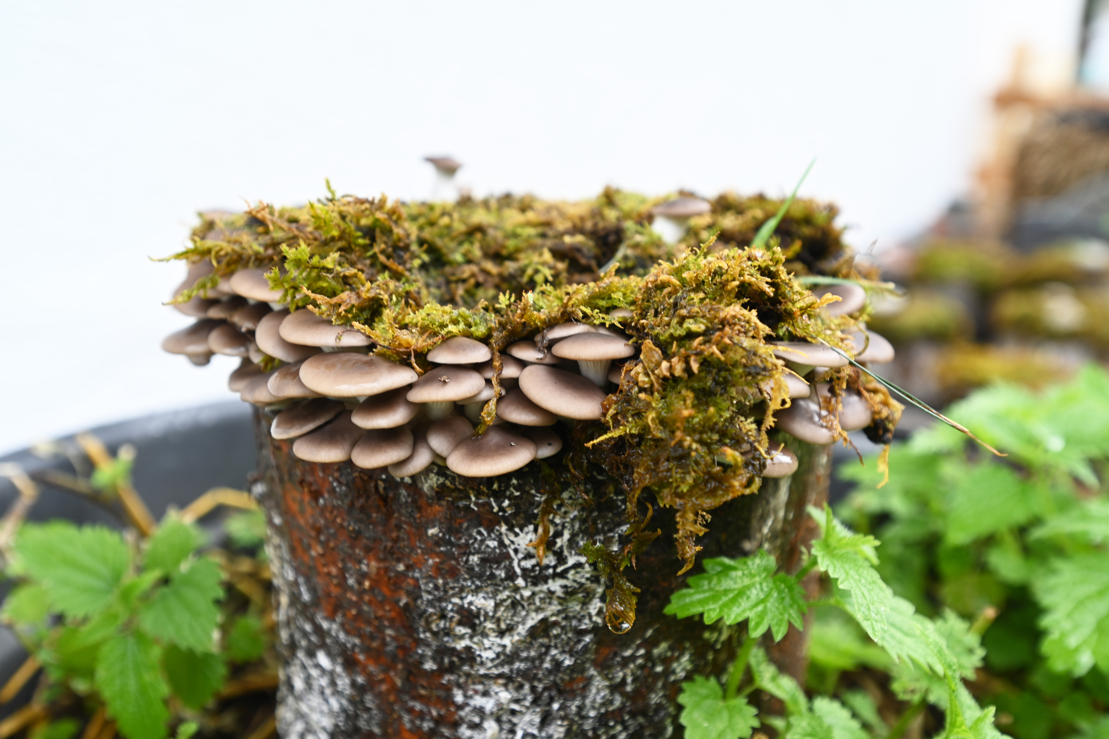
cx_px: 554
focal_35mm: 30
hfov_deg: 61.9
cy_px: 370
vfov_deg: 43.6
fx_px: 924
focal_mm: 30
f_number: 5.6
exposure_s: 1/100
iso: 200
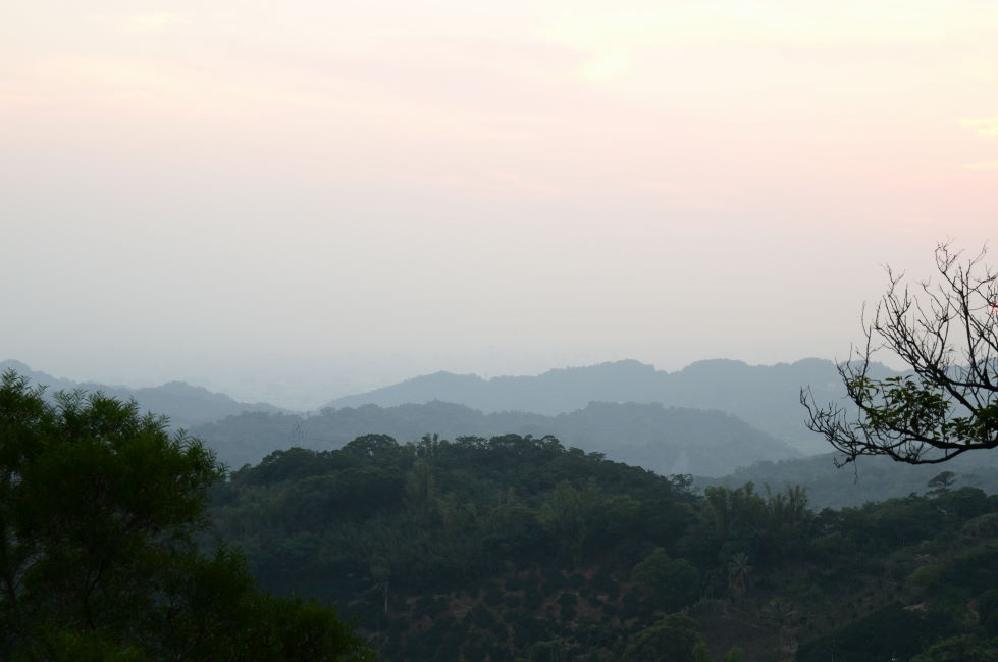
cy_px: 331
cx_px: 499
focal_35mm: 75
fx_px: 2075
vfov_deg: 18.1
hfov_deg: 27.0
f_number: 8
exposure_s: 1/25
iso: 400
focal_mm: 50
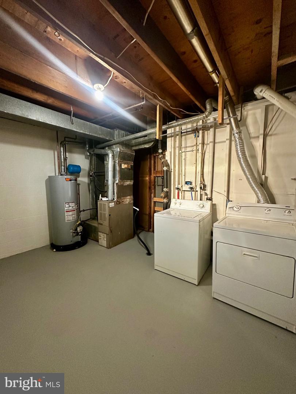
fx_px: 160
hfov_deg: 85.7
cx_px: 148
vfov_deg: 102.1
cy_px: 197
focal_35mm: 14
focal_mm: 2.22
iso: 320
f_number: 2.2
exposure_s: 1/60
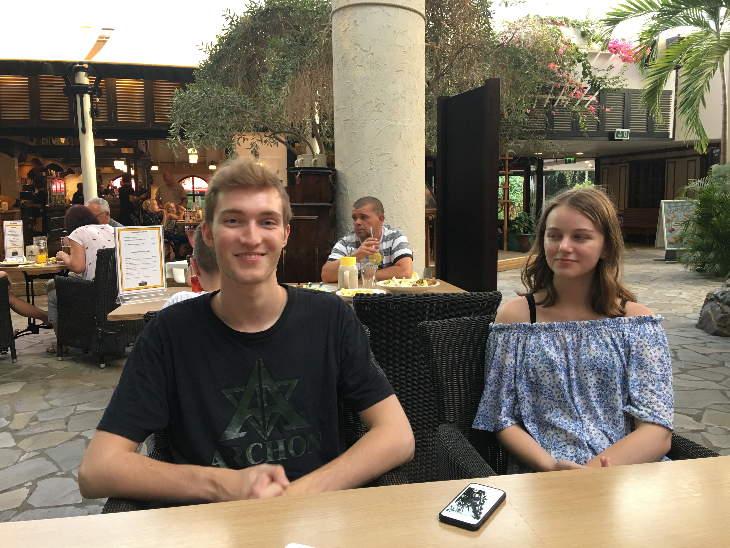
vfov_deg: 48.2
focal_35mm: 29
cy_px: 274
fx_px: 612
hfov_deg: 61.7
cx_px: 365
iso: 40
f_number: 2.2
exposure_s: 1/17
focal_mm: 4.15
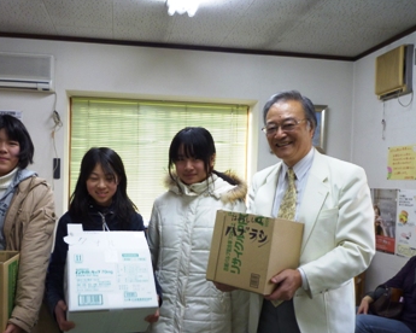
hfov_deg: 52.6
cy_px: 204
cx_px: 177
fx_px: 419
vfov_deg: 43.1
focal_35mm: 34
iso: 125
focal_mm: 4.4
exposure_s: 1/30
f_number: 2.8
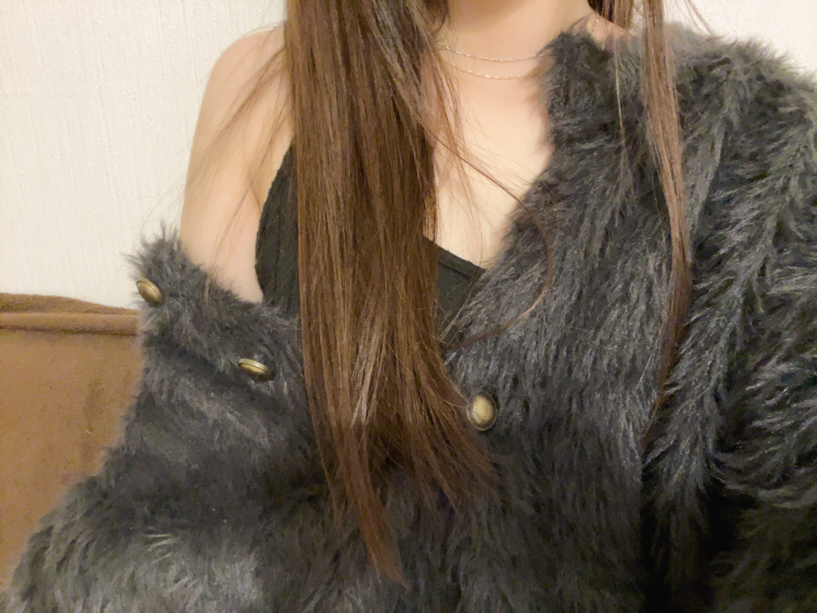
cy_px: 306
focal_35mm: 23
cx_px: 408
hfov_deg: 73.9
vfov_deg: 58.9
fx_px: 543
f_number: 2.2
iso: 640
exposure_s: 1/17
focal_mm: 2.71
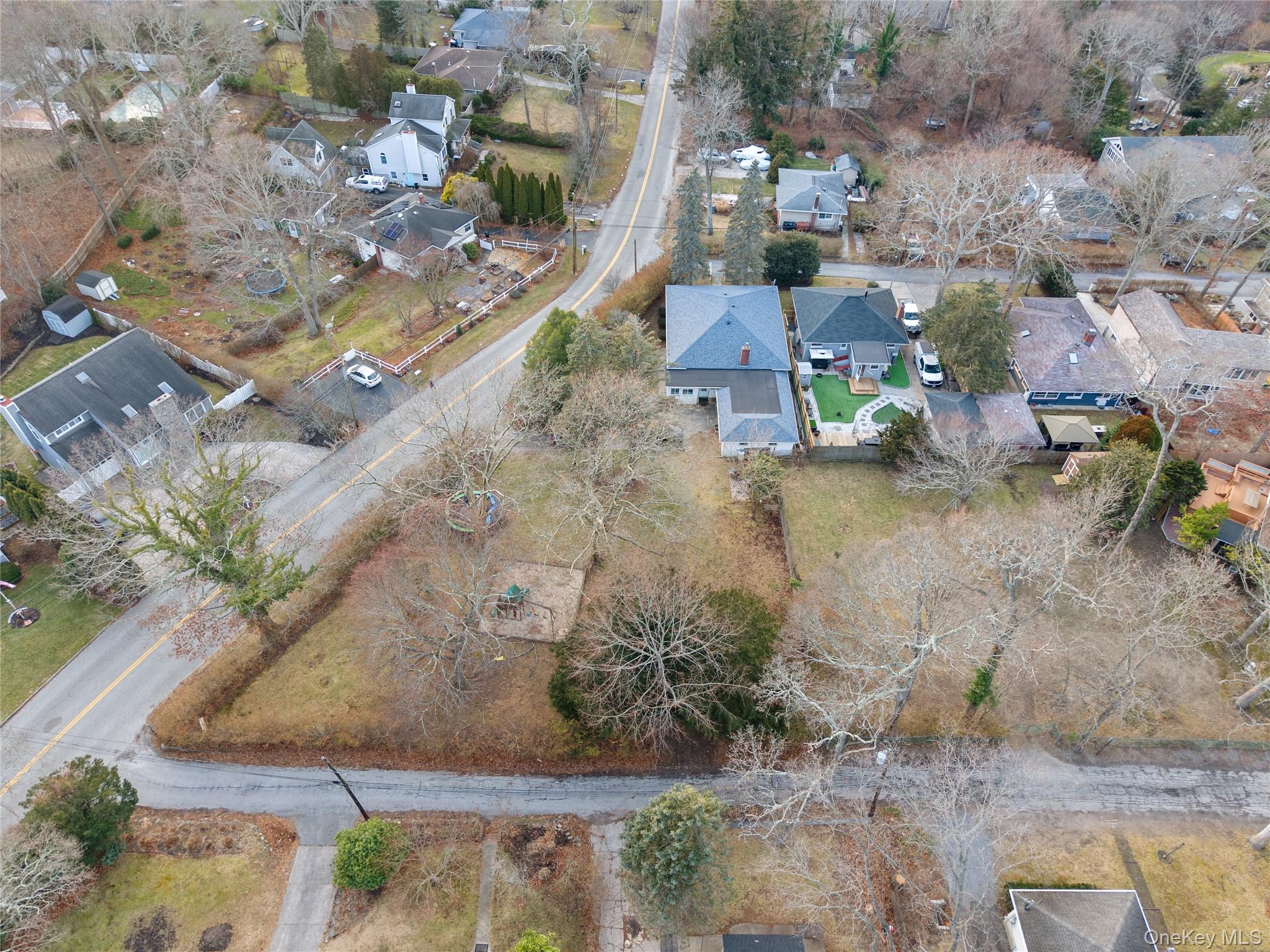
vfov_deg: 56.8
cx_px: 635
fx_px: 881
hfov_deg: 71.6
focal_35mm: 24
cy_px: 476
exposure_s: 1/80
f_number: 1.8
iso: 100
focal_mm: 8.67
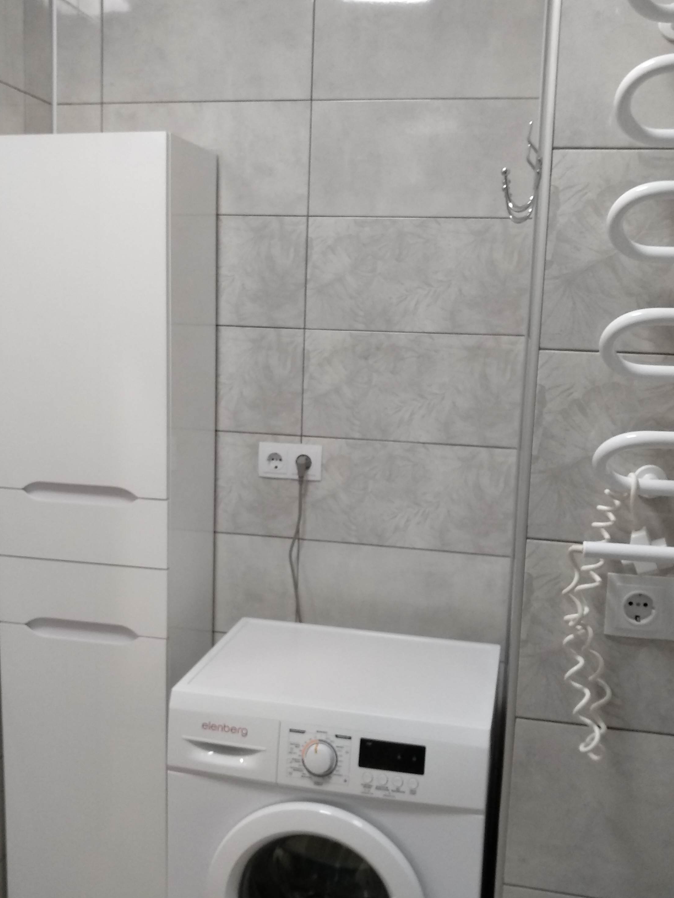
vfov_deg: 60.0
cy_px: 455
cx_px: 310
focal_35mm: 30
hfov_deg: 46.8
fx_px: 779
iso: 320
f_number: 2.2
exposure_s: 1/33
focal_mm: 3.81
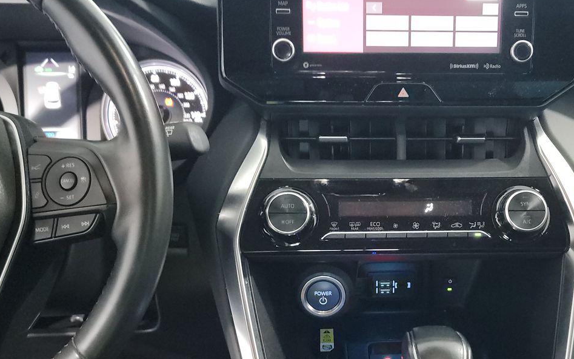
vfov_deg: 29.6
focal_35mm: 43
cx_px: 352
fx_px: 673
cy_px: 249
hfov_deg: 45.9
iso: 1617
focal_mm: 6.7
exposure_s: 1/14
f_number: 1.8
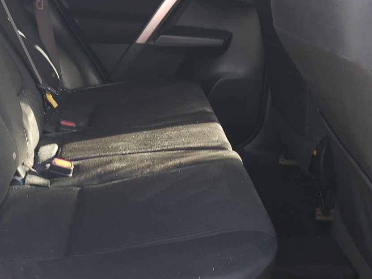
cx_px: 169
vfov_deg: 28.9
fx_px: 537
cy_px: 92
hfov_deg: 38.2
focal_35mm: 50
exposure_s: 1/60.2
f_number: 1.5
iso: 51
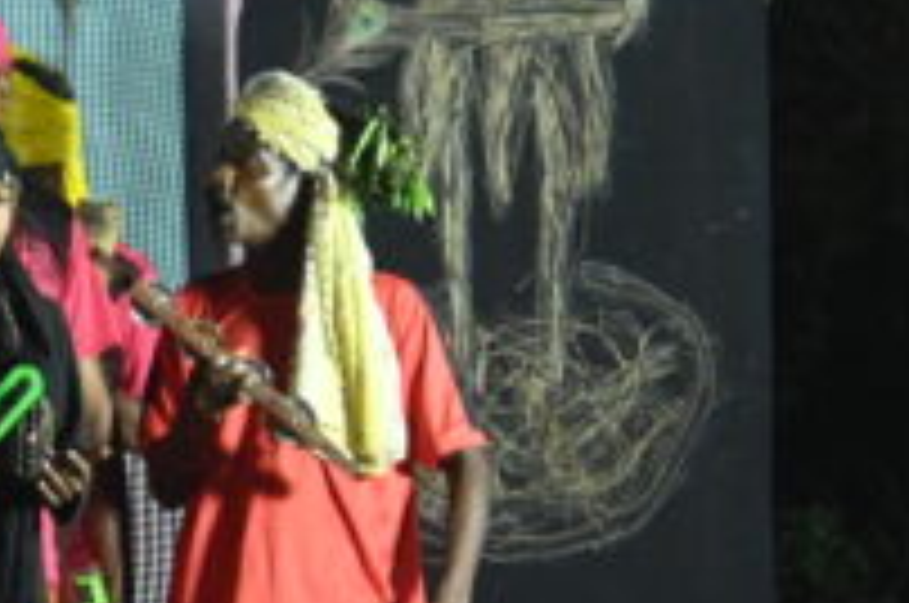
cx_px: -716
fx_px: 9605
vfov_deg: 3.6
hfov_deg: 5.3
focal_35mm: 381
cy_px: 160
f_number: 7.1
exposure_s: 1/125
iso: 2500
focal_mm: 50
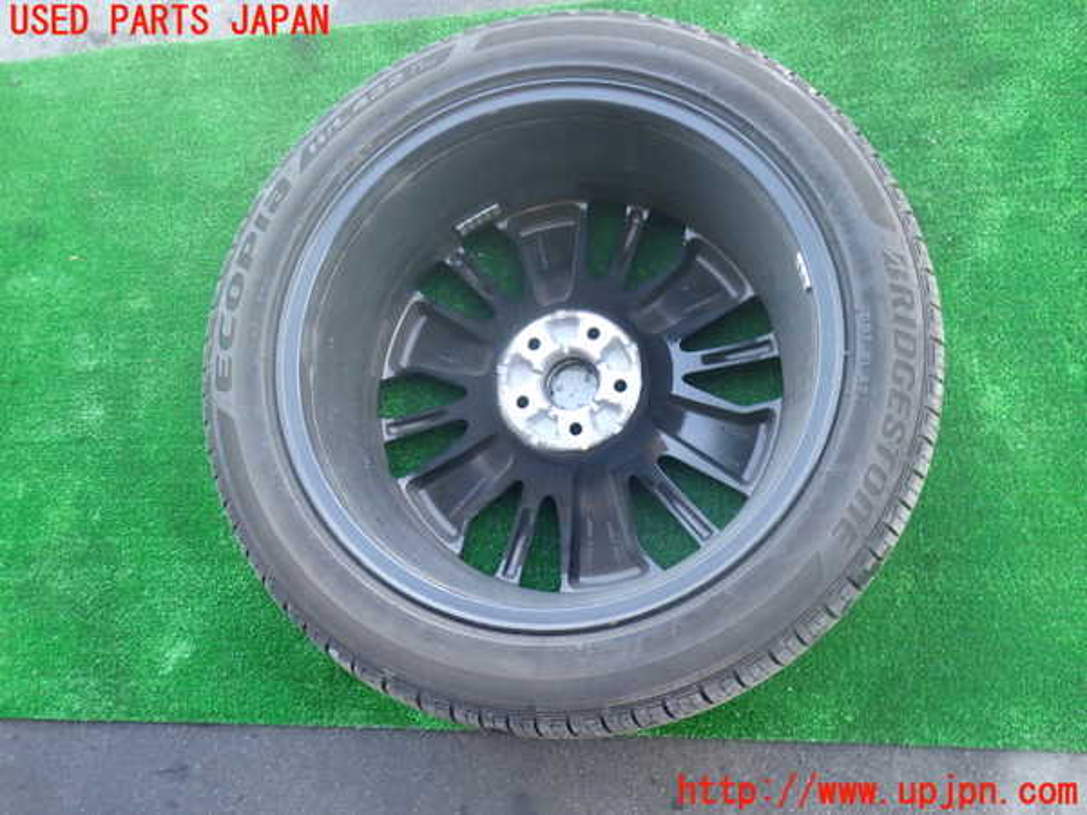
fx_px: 942
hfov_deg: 60.0
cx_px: 544
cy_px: 408
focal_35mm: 30
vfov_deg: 46.8
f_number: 2.3
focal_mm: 5.4
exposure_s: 1/80
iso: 200
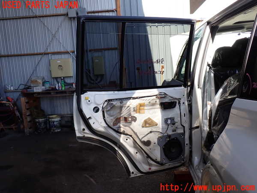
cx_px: 128
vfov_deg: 46.8
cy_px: 96
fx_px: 223
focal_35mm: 30
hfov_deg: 60.0
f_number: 3.2
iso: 100
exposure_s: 1/250
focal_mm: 5.4
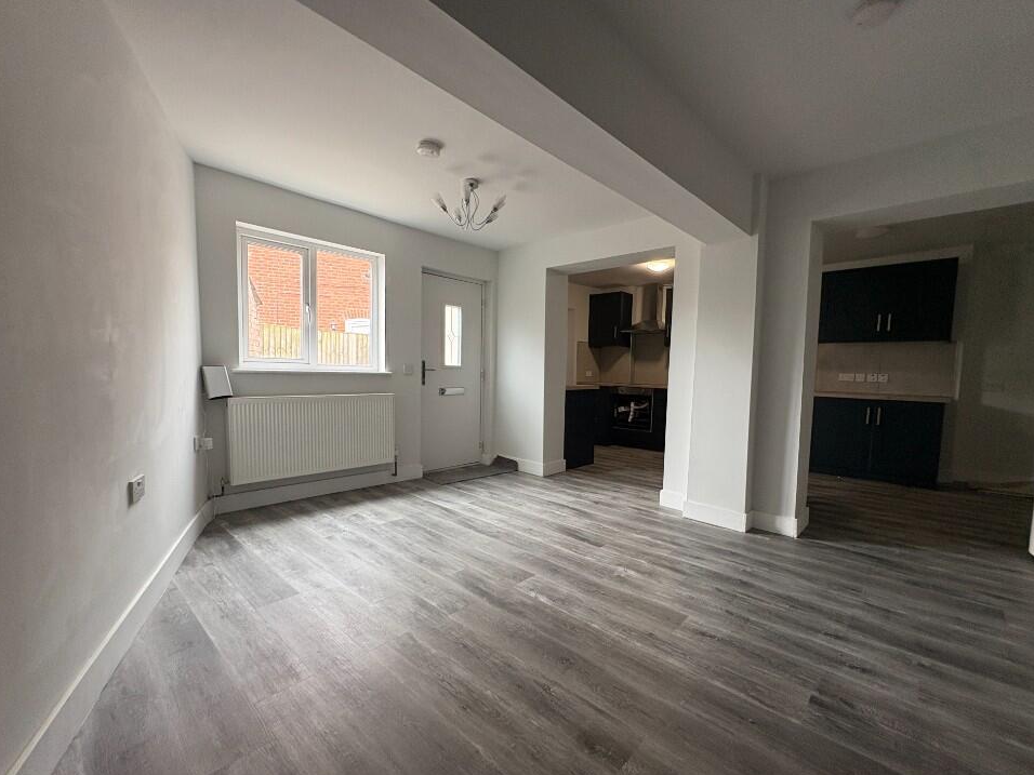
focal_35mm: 15
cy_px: 406
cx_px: 542
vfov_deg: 81.7
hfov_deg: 98.1
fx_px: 448
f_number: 2.2
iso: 200
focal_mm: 2.22
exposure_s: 1/73
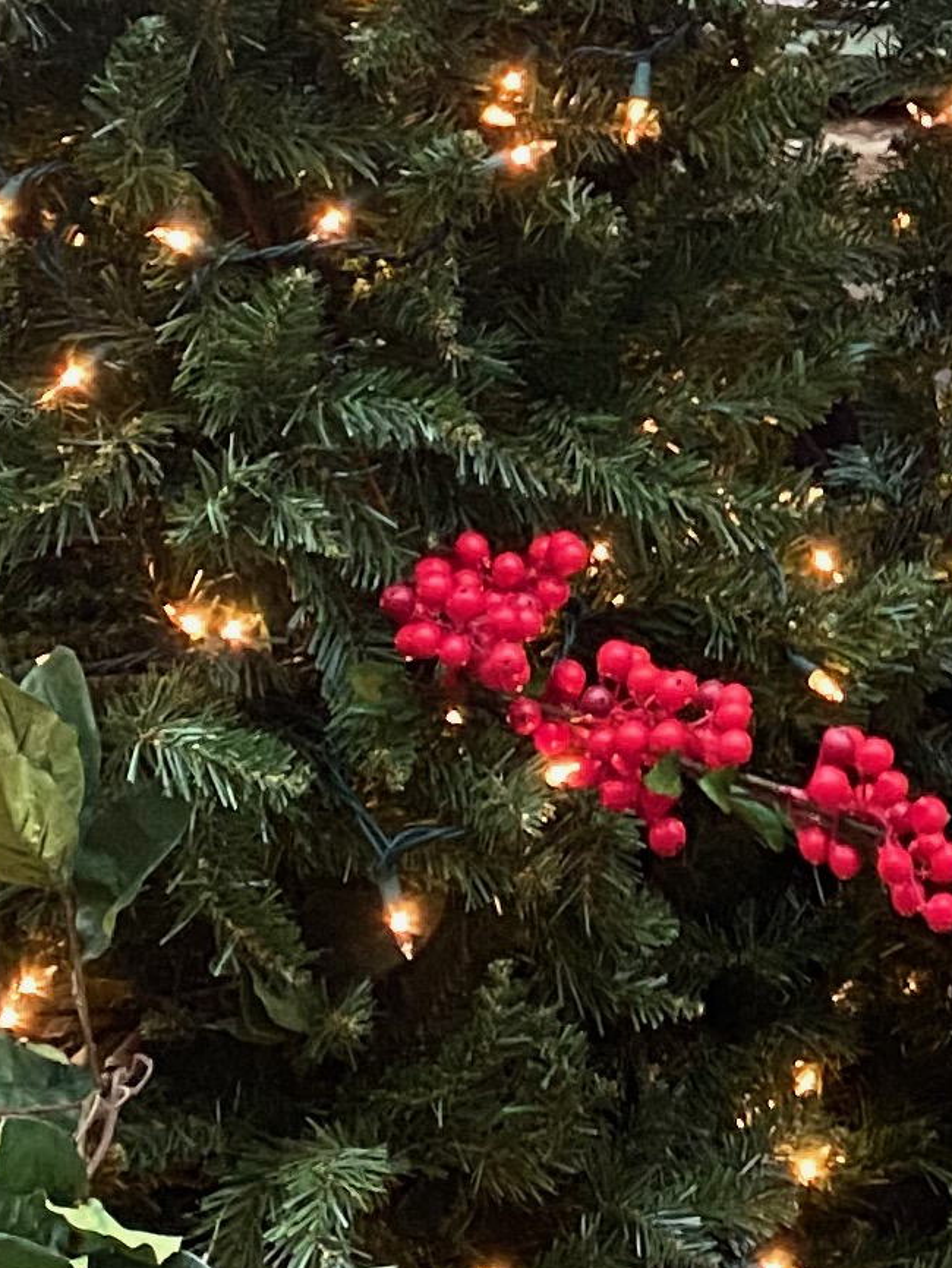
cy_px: -363
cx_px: 1589
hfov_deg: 11.5
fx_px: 4435
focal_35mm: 121
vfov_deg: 15.5
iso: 250
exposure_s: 1/60
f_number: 1.8
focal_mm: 4.25
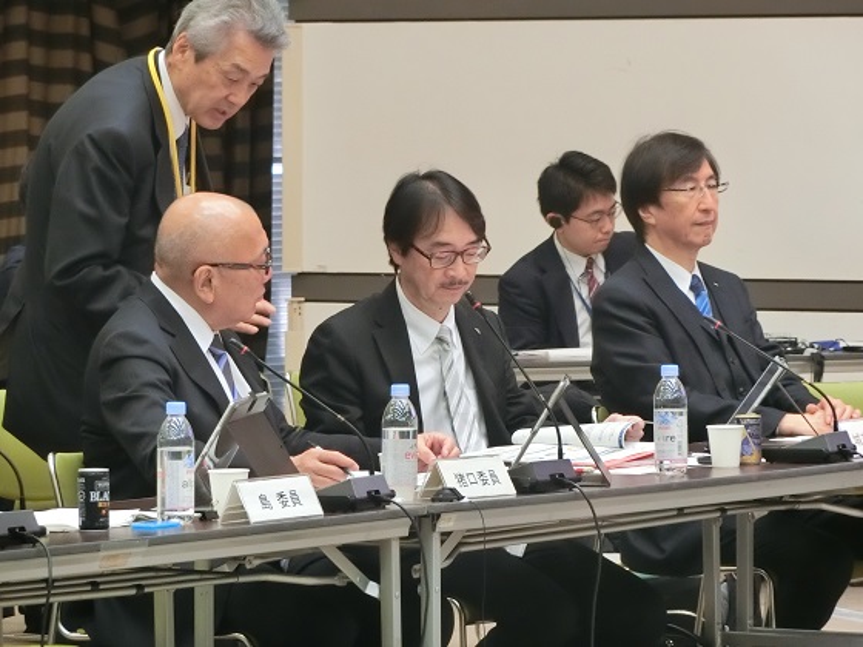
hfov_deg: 7.8
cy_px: 324
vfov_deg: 5.8
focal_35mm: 255
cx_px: 432
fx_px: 6357
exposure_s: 1/13
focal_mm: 45.4
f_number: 5.9
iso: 800
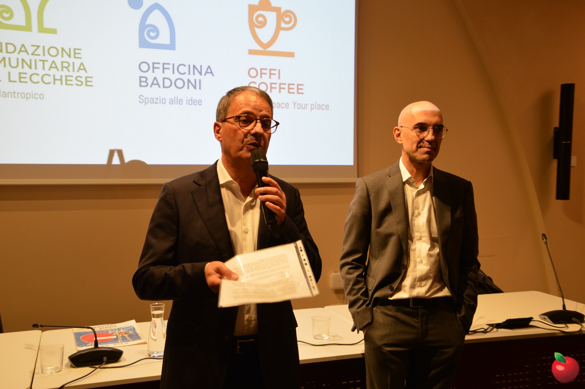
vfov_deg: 34.2
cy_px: 194
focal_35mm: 39
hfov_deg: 49.6
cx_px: 292
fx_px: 633
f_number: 4
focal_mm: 26
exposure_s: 1/60
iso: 400
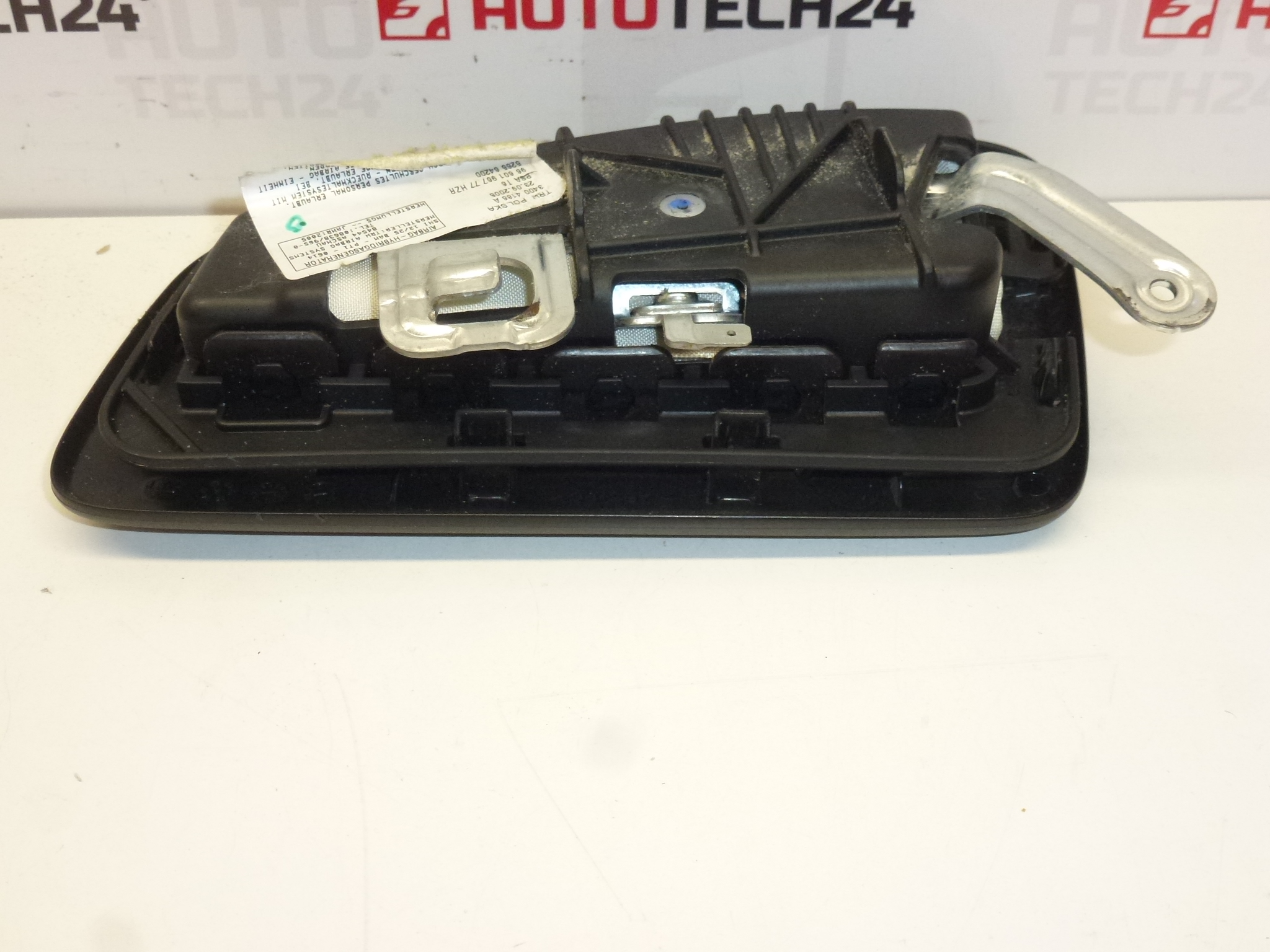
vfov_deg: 35.1
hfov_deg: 45.8
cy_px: 476
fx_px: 1504
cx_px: 635
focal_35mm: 41
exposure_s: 1/200
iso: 400
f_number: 3.9
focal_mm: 7.4
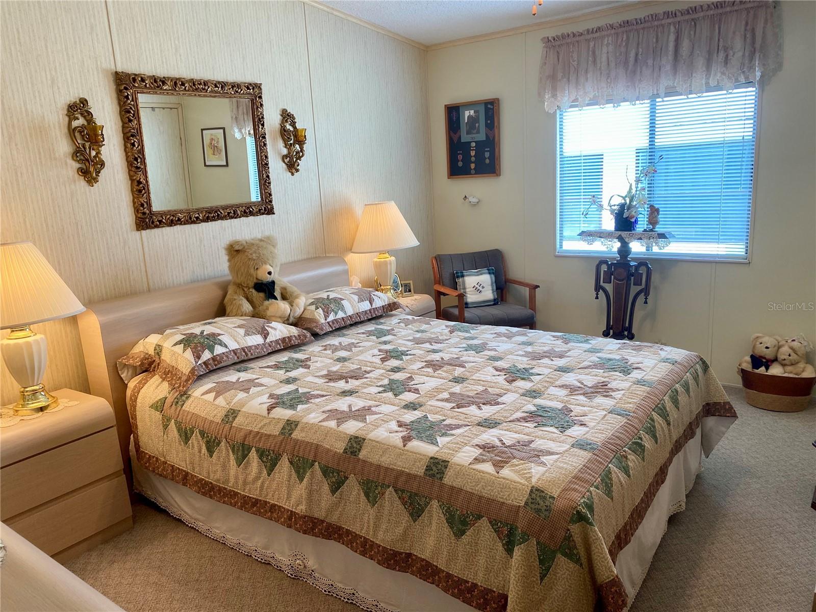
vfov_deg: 53.1
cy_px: 306
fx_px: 613
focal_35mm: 26
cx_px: 408
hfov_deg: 67.3
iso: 64
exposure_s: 1/60
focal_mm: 4.25
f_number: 1.8
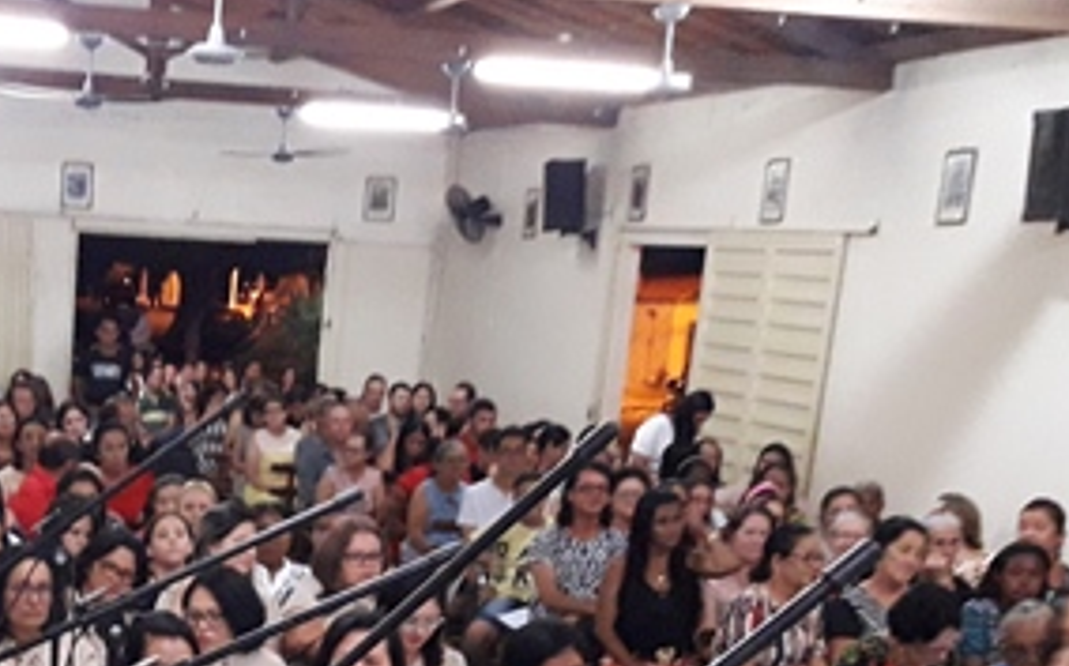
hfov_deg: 29.1
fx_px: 1950
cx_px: 64
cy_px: 847
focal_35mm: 67
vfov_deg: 18.2
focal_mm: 3.7
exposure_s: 1/24
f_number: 1.9
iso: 400
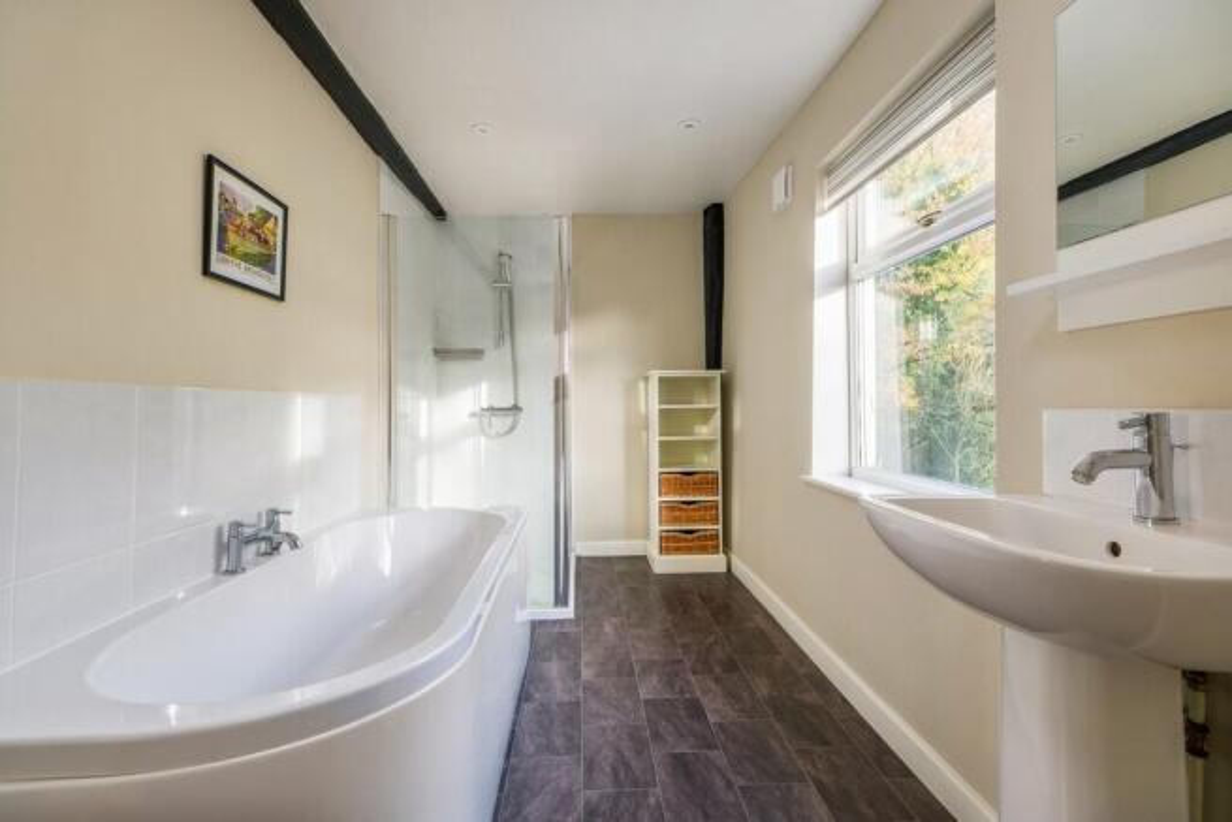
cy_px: 411
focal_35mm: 16
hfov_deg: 96.7
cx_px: 616
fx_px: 548
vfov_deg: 73.8
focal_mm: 10.4
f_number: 7.1
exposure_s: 1/20
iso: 160
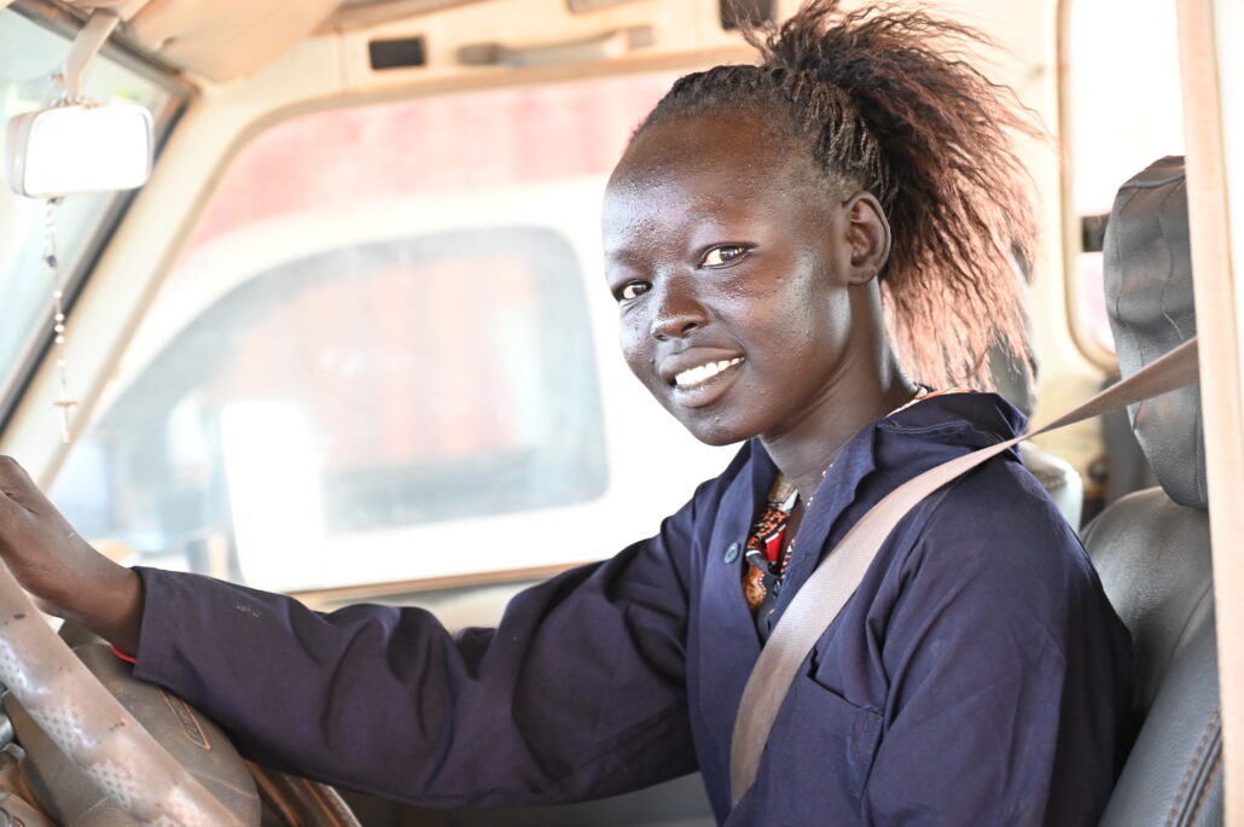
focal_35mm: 70
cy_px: 414
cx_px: 622
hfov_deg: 28.9
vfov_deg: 19.4
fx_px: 2417
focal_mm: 70
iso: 3200
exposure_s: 1/80
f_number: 4
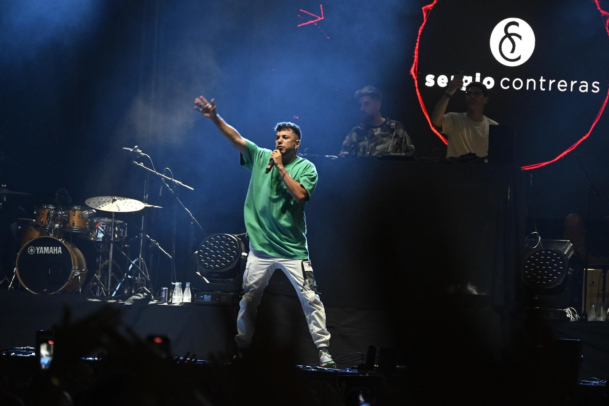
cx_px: 304
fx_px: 4059
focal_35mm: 240
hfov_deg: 8.6
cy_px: 203
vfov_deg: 5.7
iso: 4000
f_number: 5.6
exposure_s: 1/250
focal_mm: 160
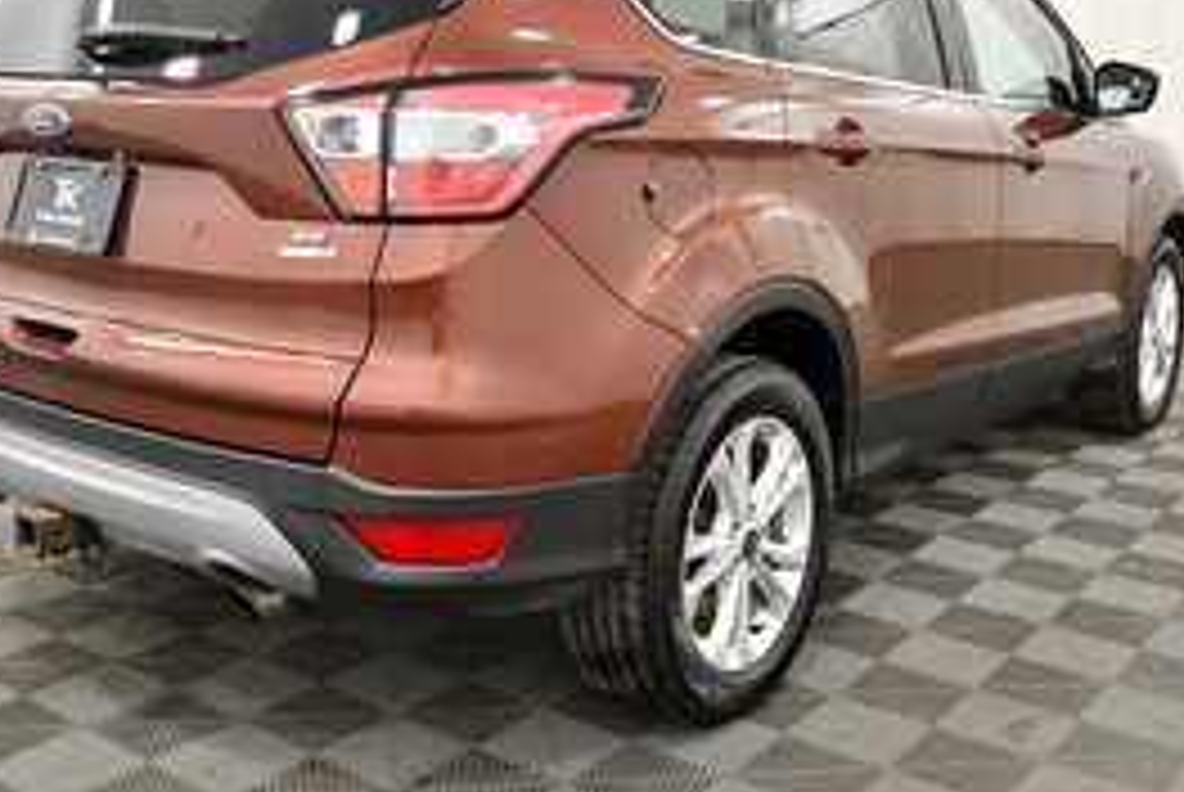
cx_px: 540
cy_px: 281
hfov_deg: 47.3
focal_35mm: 41
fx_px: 1350
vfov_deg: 32.5
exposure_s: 1/125
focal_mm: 18
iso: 1600
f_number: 5.6
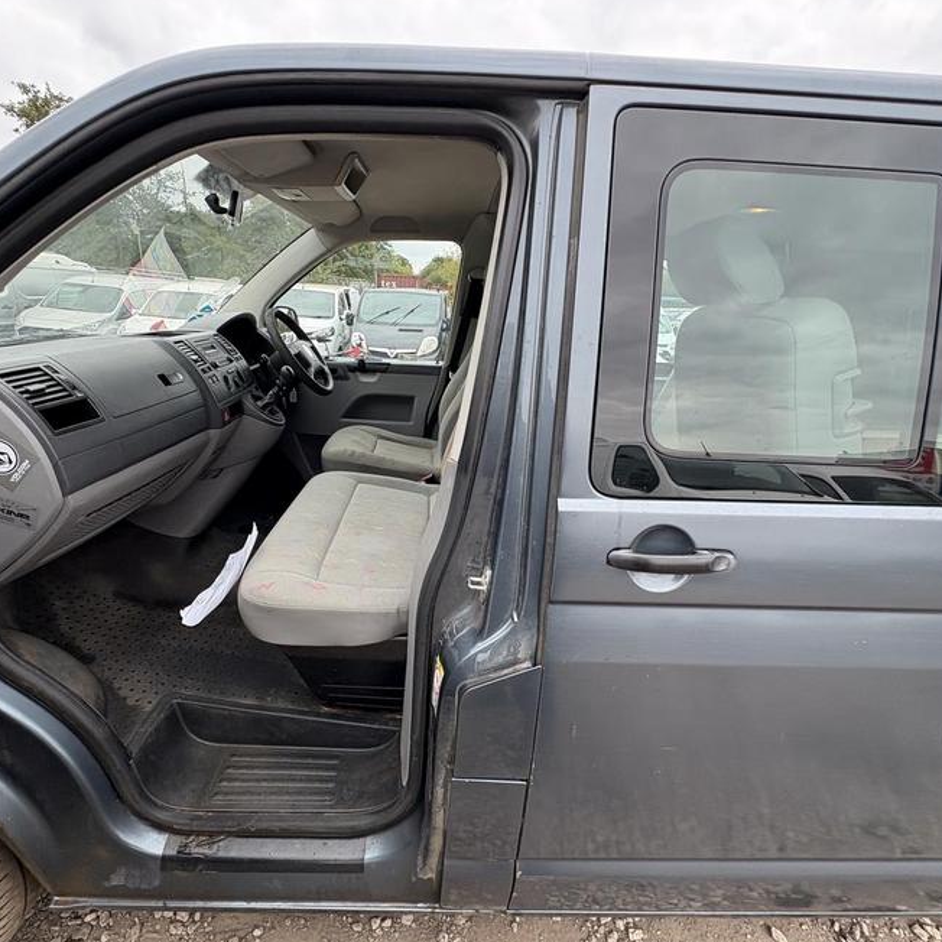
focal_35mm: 17
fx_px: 523
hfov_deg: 83.9
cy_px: 467
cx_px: 452
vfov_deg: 84.0
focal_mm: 2.22
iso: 64
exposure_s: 1/99
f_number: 2.2
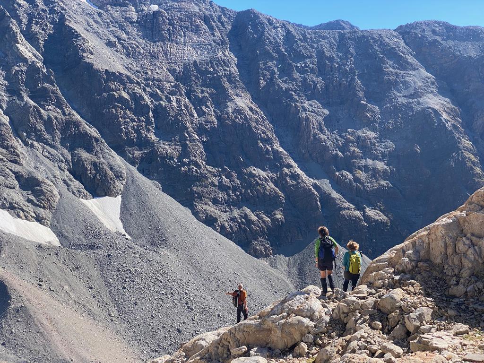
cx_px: 242
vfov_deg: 28.0
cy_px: 182
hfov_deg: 36.8
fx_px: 727
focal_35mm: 52
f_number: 2
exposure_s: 1/1199
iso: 20
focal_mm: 6
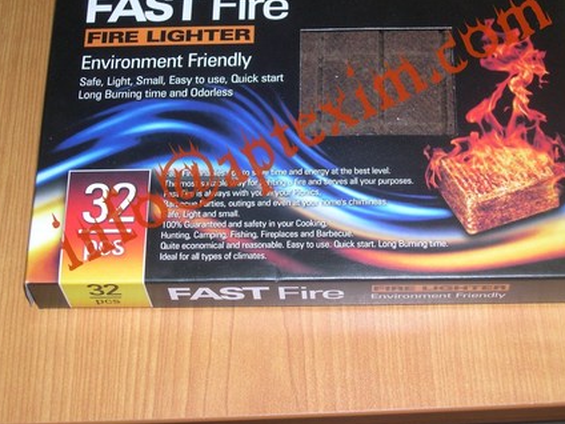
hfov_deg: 24.7
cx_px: 316
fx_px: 1289
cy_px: 181
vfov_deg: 18.7
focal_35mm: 79
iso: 100
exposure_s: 1/60
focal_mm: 14.2
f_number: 3.7
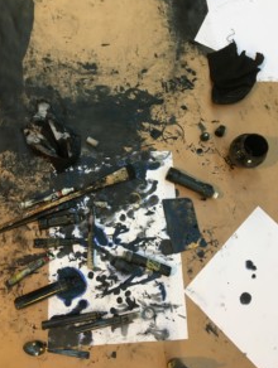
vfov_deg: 52.3
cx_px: 122
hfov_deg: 40.7
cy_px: 151
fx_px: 374
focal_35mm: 35
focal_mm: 4.15
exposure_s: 1/33
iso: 64
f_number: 2.2
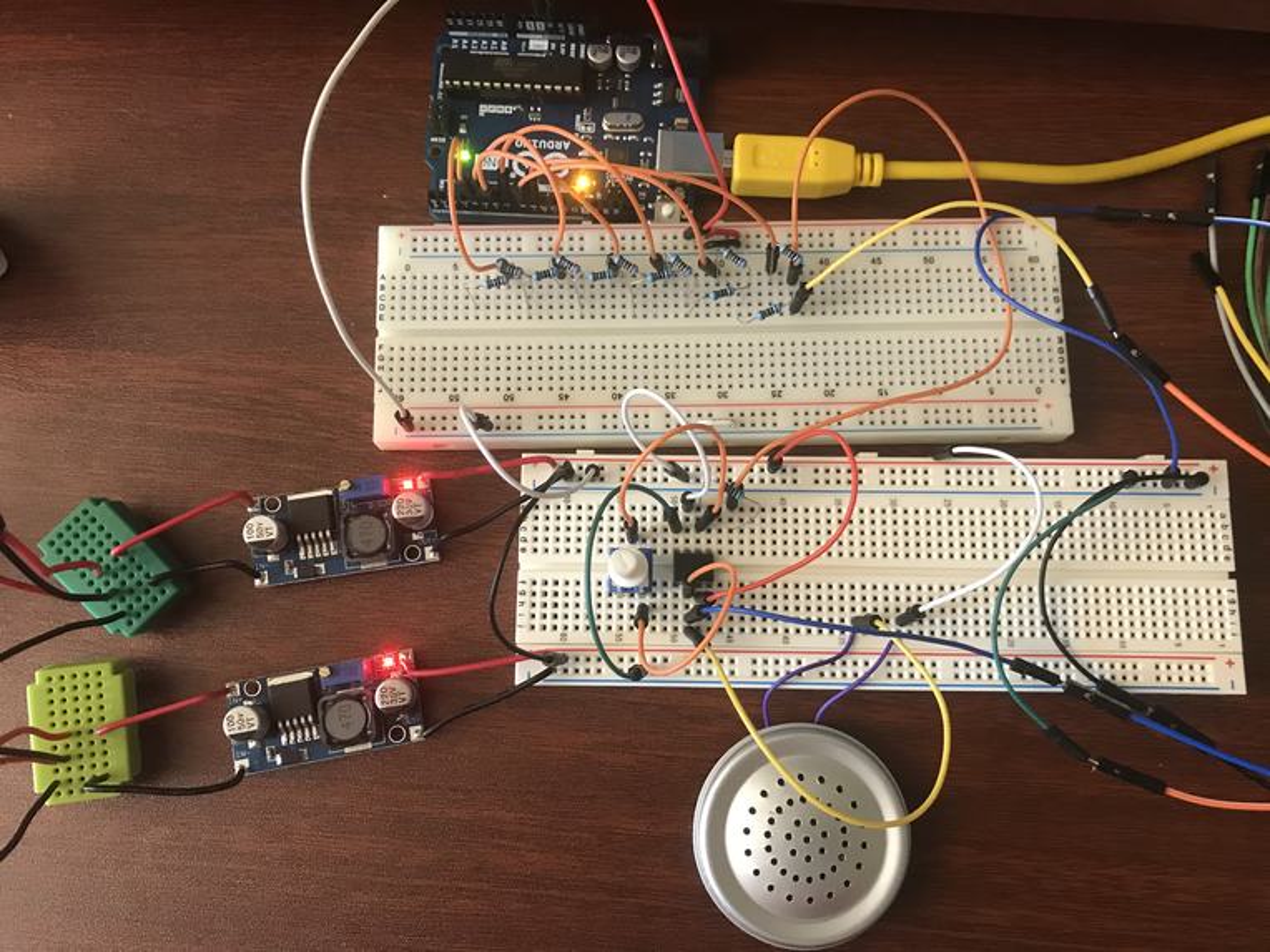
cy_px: 476
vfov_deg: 49.7
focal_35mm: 28
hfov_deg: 63.4
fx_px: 1027
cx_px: 635
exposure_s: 1/13
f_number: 1.8
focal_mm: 3.99
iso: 100
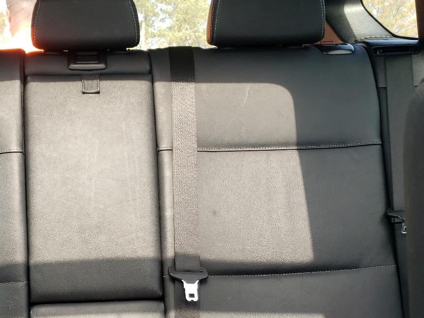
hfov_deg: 38.7
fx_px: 588
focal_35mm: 48
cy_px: 254
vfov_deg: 29.6
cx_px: 112
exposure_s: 1/185
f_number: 1.5
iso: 50
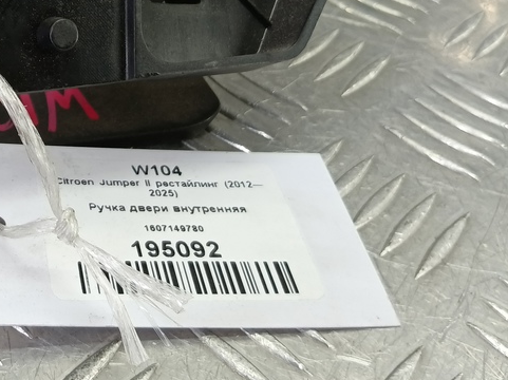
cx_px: 36
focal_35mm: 49
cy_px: 36
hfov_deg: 36.2
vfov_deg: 28.5
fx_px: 719
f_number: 1.6
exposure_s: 1/50
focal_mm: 4.11
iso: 154
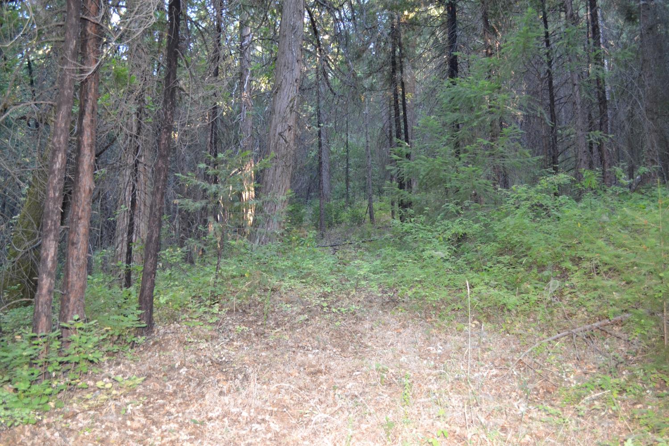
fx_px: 613
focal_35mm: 33
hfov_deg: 57.2
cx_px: 334
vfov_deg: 40.0
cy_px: 223
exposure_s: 1/60
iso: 1400
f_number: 4
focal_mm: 22
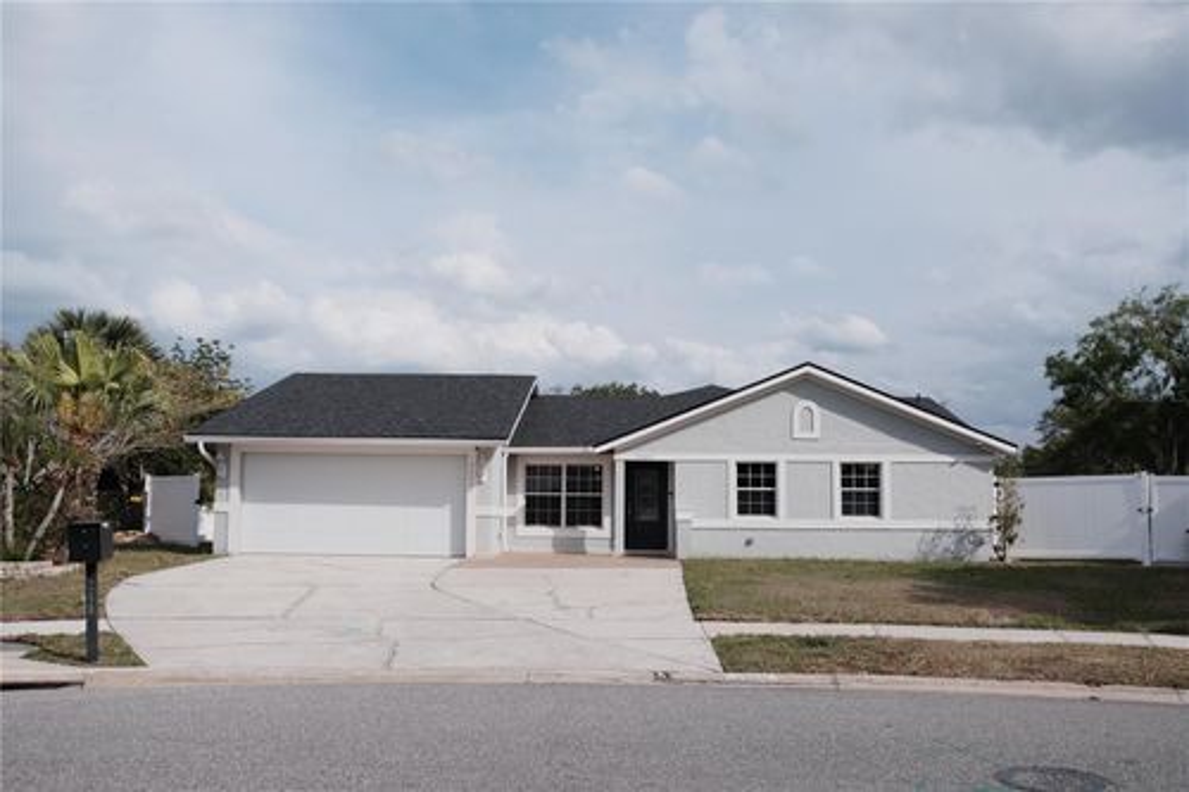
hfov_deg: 58.7
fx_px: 1056
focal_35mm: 32
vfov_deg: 41.1
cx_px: 594
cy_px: 396
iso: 160
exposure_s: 1/4000
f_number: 2.8
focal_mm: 21
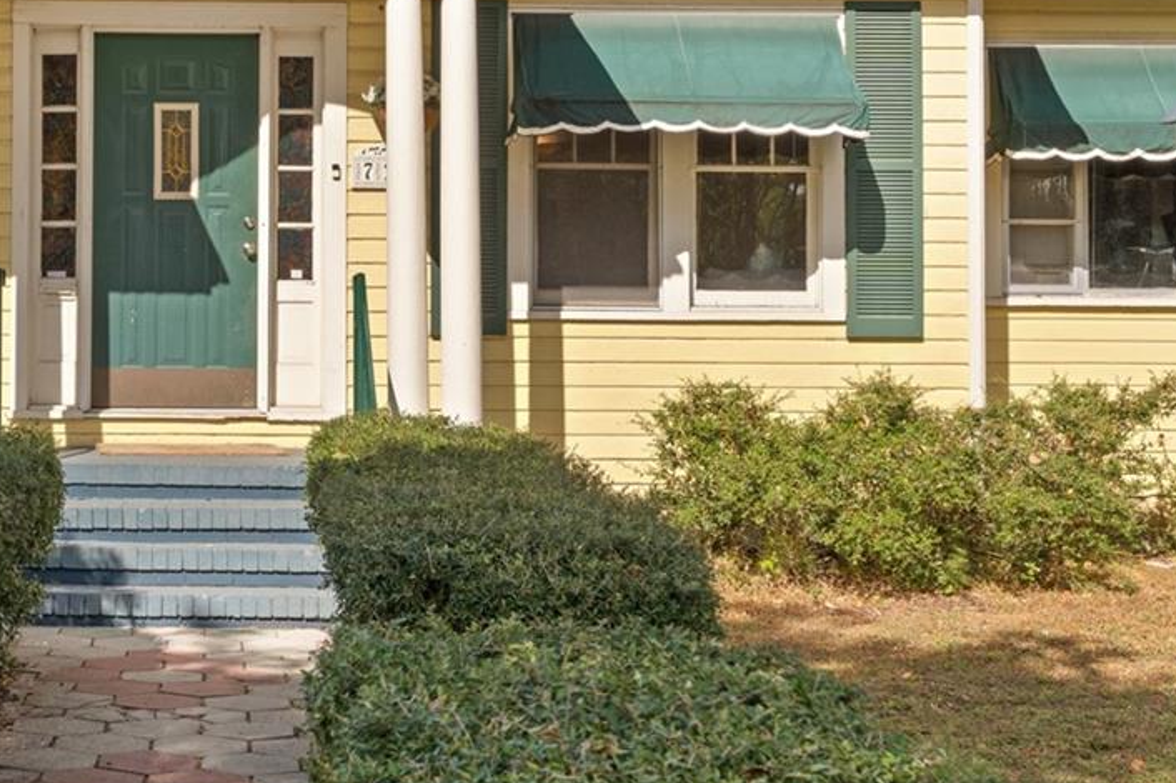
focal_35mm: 69
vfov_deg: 19.6
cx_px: 240
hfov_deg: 28.6
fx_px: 2257
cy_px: 277
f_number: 9
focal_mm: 30.5
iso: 250
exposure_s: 1/125
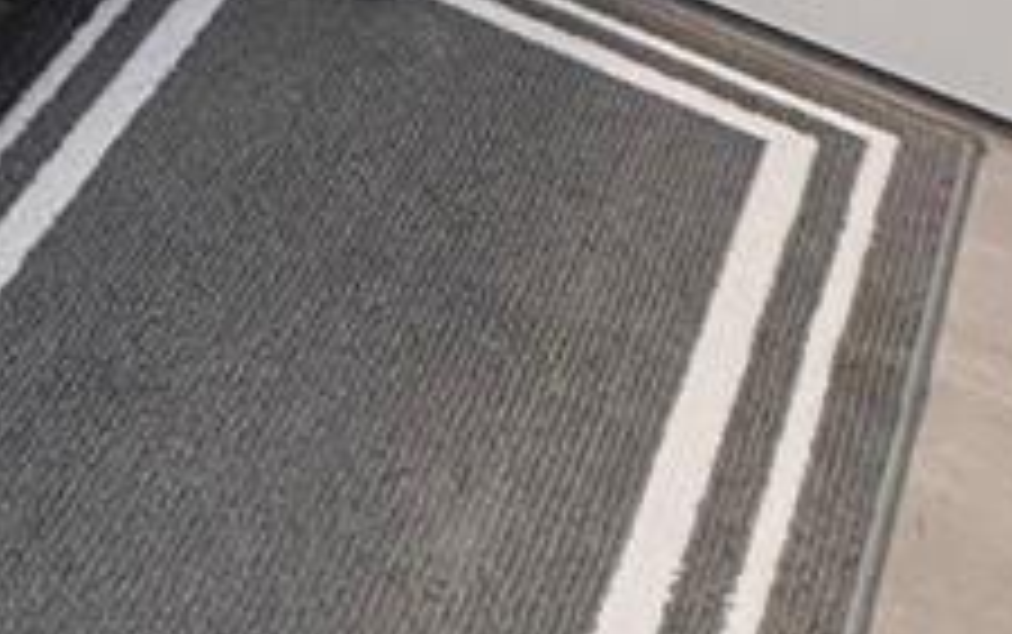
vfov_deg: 12.2
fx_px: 2180
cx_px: -571
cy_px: -1007
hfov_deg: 21.3
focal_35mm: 79
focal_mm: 2.22
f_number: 2.2
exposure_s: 1/120
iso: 320
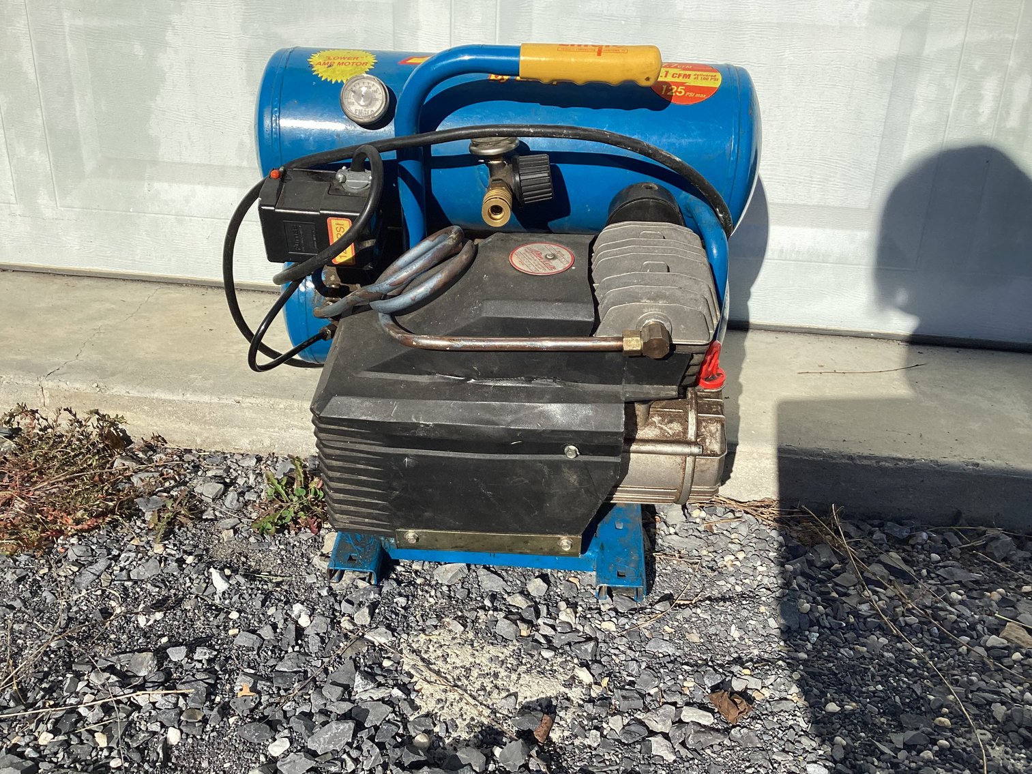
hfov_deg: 58.3
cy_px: 387
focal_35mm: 31
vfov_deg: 45.4
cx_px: 516
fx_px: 924
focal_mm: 3.3
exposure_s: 1/1812
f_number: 2.4
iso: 25
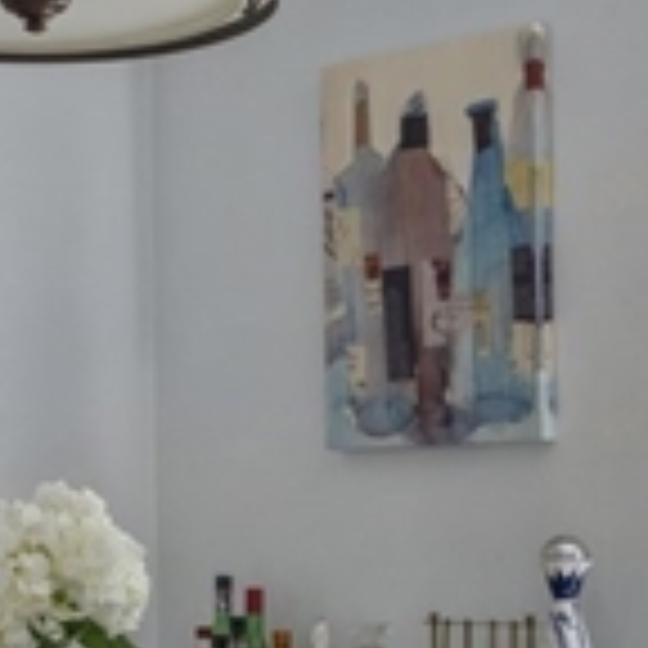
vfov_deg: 17.7
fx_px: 2054
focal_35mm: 97
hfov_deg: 17.7
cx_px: 76
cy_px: 574
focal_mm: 16
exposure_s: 1/4
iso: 320
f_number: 4
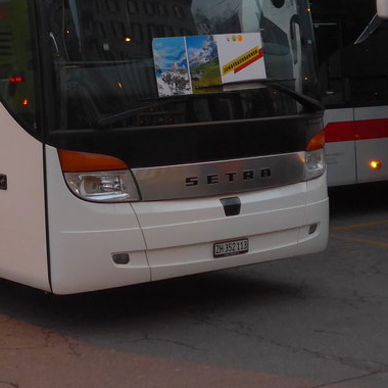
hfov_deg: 20.7
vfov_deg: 20.6
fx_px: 1027
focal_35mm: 81
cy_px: -19
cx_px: -6
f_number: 2
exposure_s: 1/60
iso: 320
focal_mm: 6
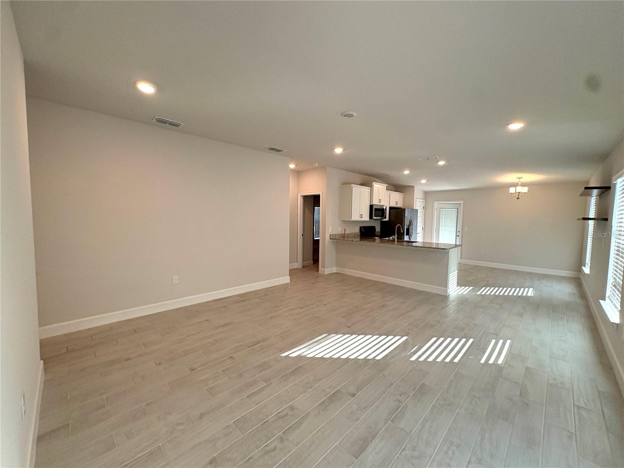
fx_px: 252
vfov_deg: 85.7
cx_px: 312
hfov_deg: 102.1
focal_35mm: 14
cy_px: 234
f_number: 2.2
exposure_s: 1/120
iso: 160
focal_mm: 2.22
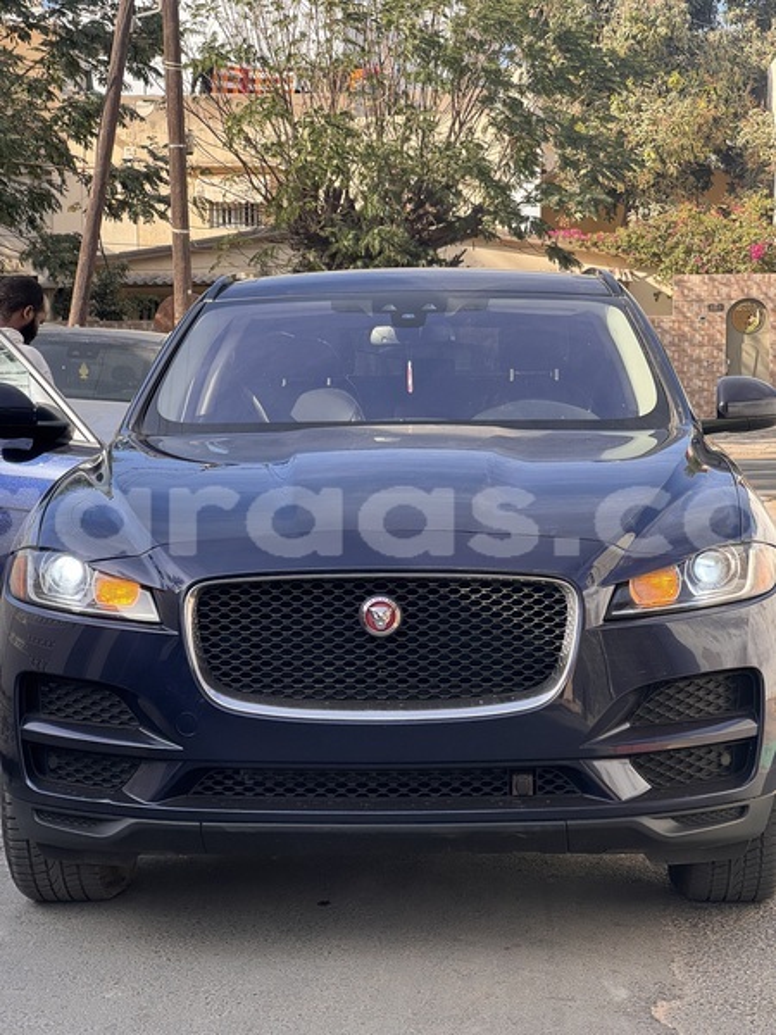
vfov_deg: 25.3
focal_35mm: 77
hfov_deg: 19.1
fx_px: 2302
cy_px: 518
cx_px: 388
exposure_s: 1/204
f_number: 2.8
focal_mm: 9
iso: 25
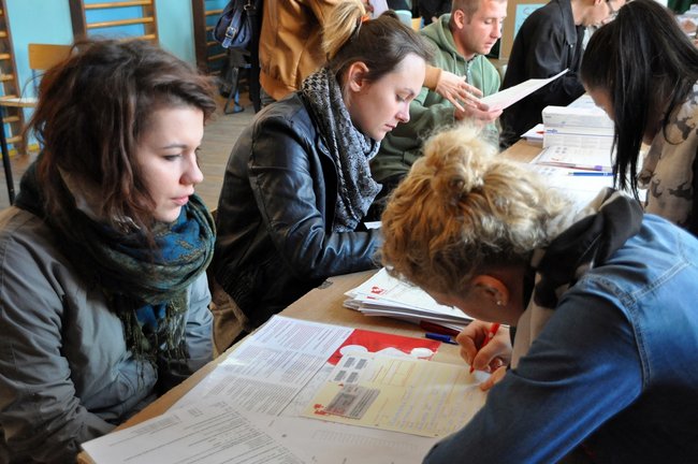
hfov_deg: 45.0
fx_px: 843
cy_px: 232
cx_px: 349
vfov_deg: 30.8
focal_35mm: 44
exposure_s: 1/125
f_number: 4
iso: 2200
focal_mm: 29
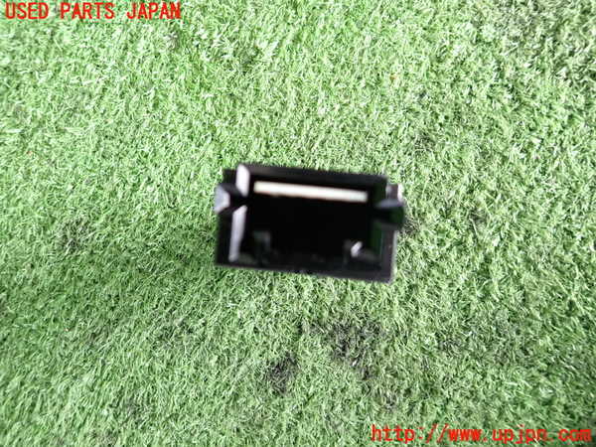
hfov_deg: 69.4
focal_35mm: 25
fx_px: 430
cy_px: 224
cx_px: 298
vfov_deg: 54.9
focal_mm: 4.5
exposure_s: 1/30
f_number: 2
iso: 200
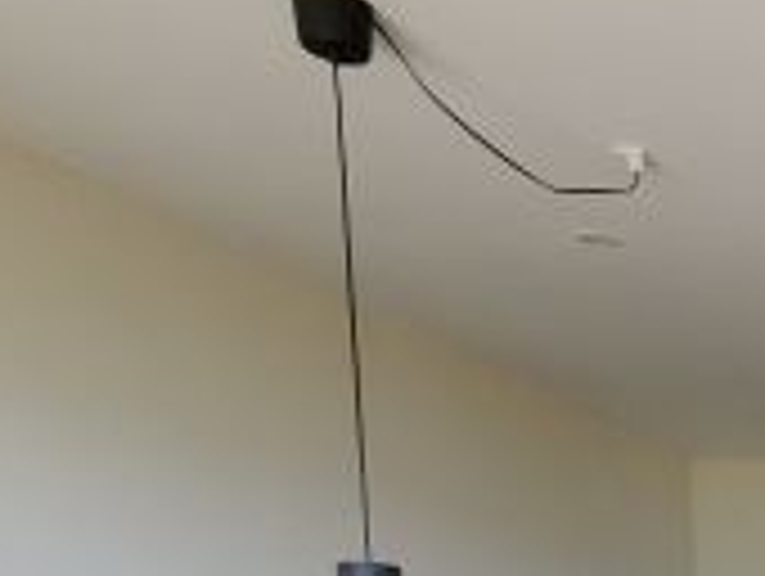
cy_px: 922
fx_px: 1350
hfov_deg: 21.6
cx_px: 1346
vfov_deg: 20.0
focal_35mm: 61
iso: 100
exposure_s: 1/119
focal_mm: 1.8
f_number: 2.2
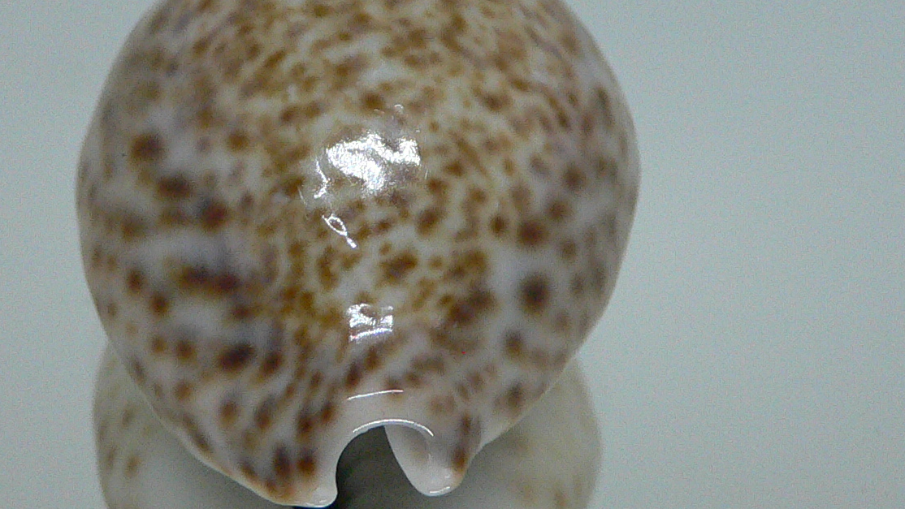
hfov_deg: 30.5
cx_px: 372
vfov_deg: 17.5
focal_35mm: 69
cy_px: 231
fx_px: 1656
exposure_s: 1/60
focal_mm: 4.6
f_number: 2.8
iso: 200
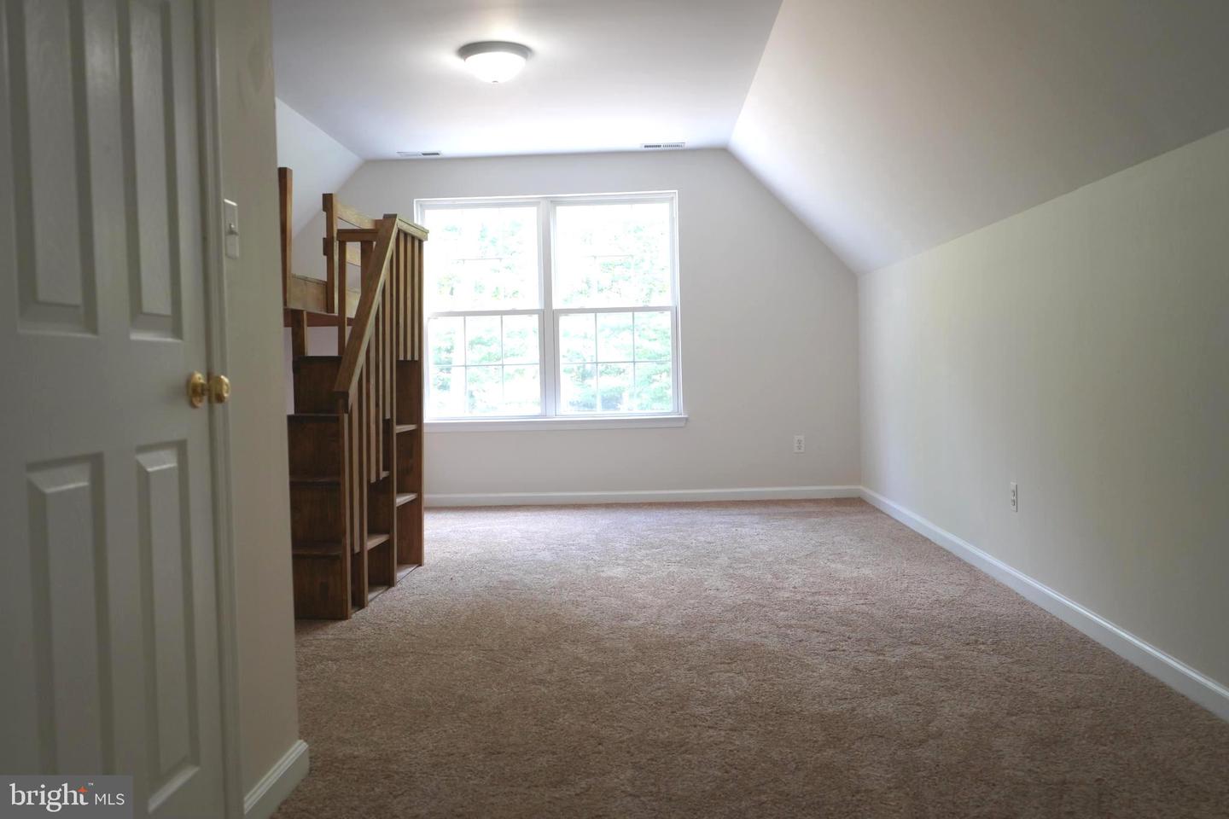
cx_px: 614
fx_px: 990
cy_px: 410
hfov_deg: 63.7
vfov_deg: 45.0
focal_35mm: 29
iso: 1250
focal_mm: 29
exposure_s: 1/160
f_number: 4
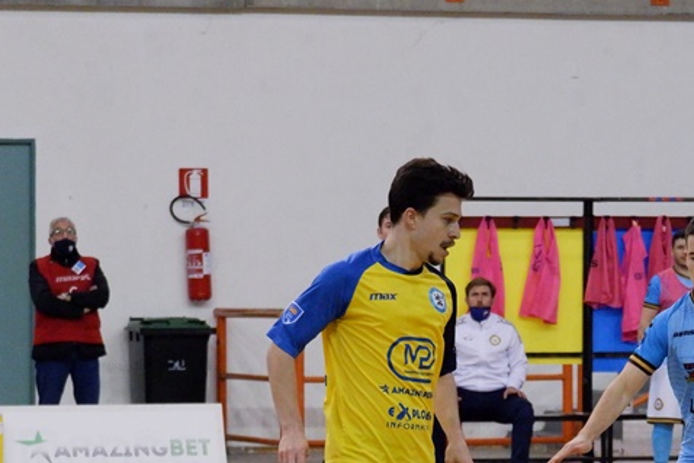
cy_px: 454
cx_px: 466
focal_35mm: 229
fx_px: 4416
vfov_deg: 6.0
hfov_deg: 9.0
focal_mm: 71.1
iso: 6400
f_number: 5
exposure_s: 1/280
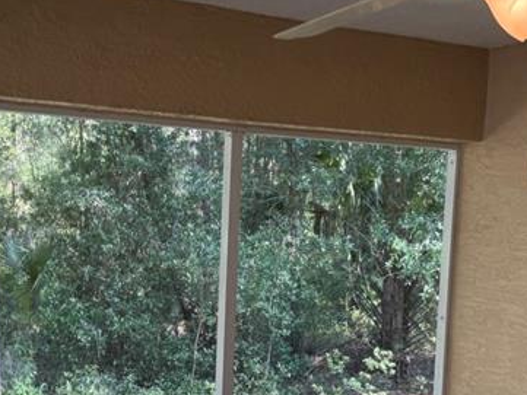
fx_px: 1036
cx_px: 149
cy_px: 337
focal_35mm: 68
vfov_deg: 21.3
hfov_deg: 28.2
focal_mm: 6.76
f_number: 1.78
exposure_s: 1/120
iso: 80
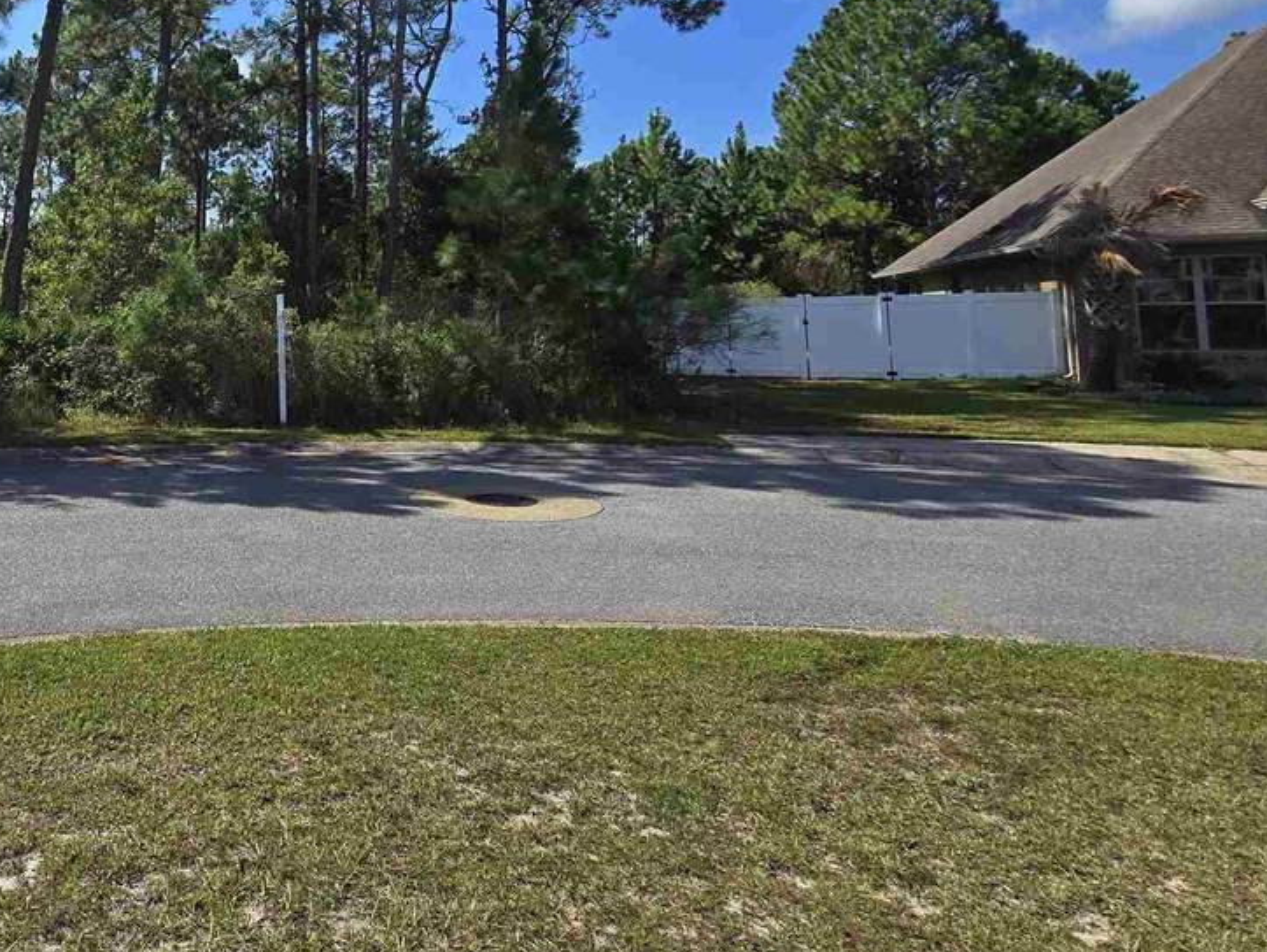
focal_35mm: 23
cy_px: 240
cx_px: 196
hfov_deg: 64.9
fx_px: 842
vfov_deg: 56.1
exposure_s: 1/2614
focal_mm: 2.2
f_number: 2.2
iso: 50
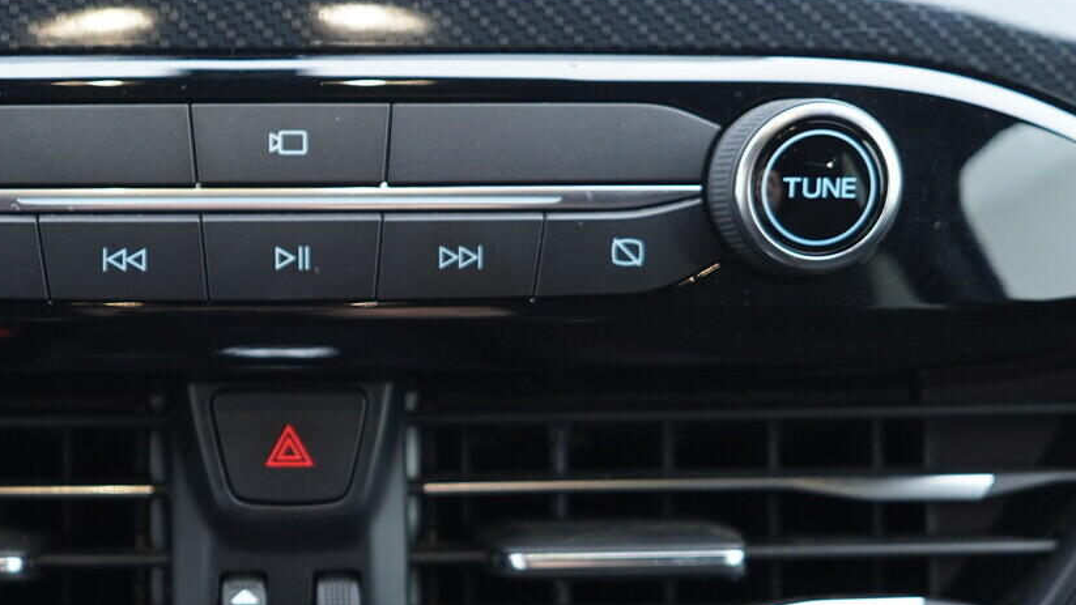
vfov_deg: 18.0
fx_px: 1883
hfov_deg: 31.2
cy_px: 515
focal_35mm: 66
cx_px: 239
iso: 500
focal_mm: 24
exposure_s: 1/40
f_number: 2.8
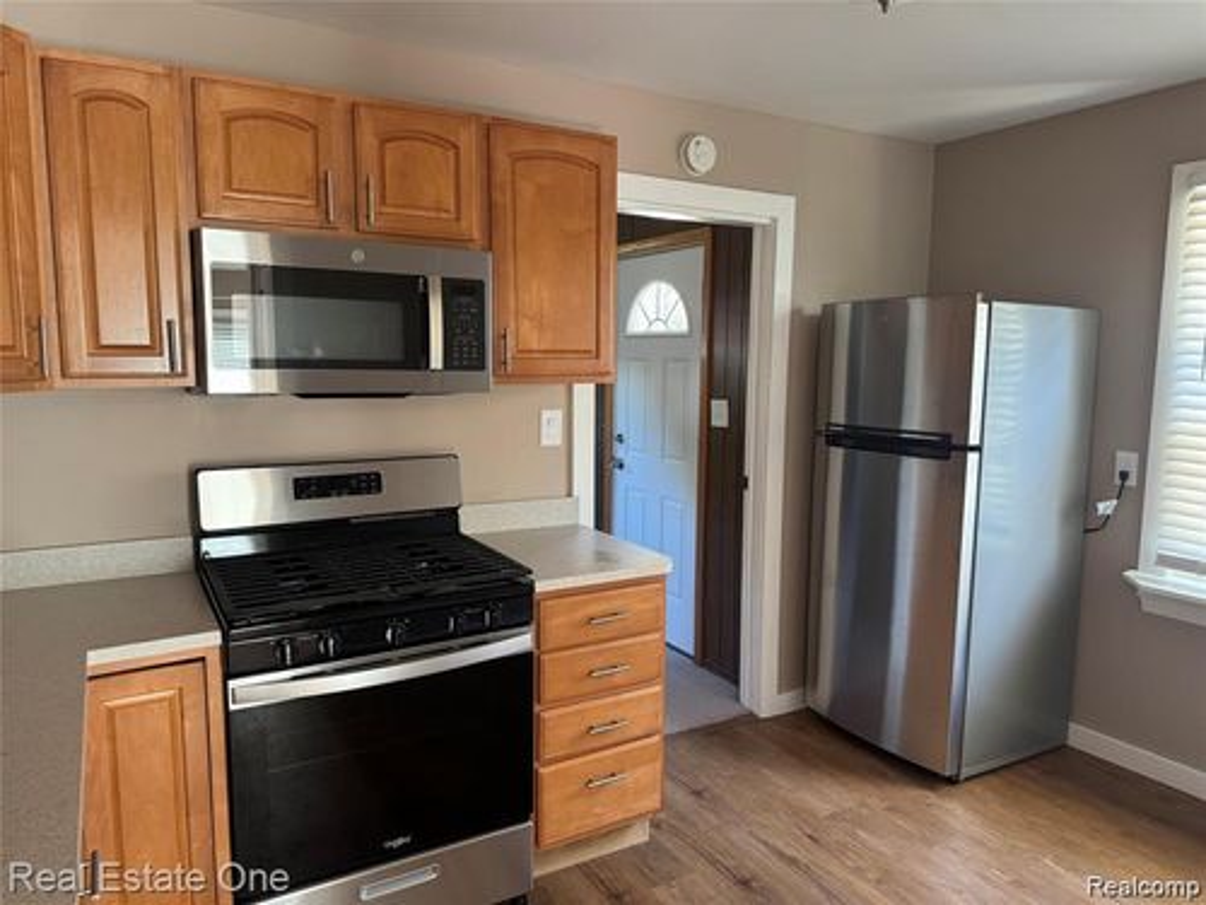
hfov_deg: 71.6
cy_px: 452
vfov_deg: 56.8
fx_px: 836
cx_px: 603
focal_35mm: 24
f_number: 1.78
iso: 320
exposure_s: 1/60
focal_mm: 6.76
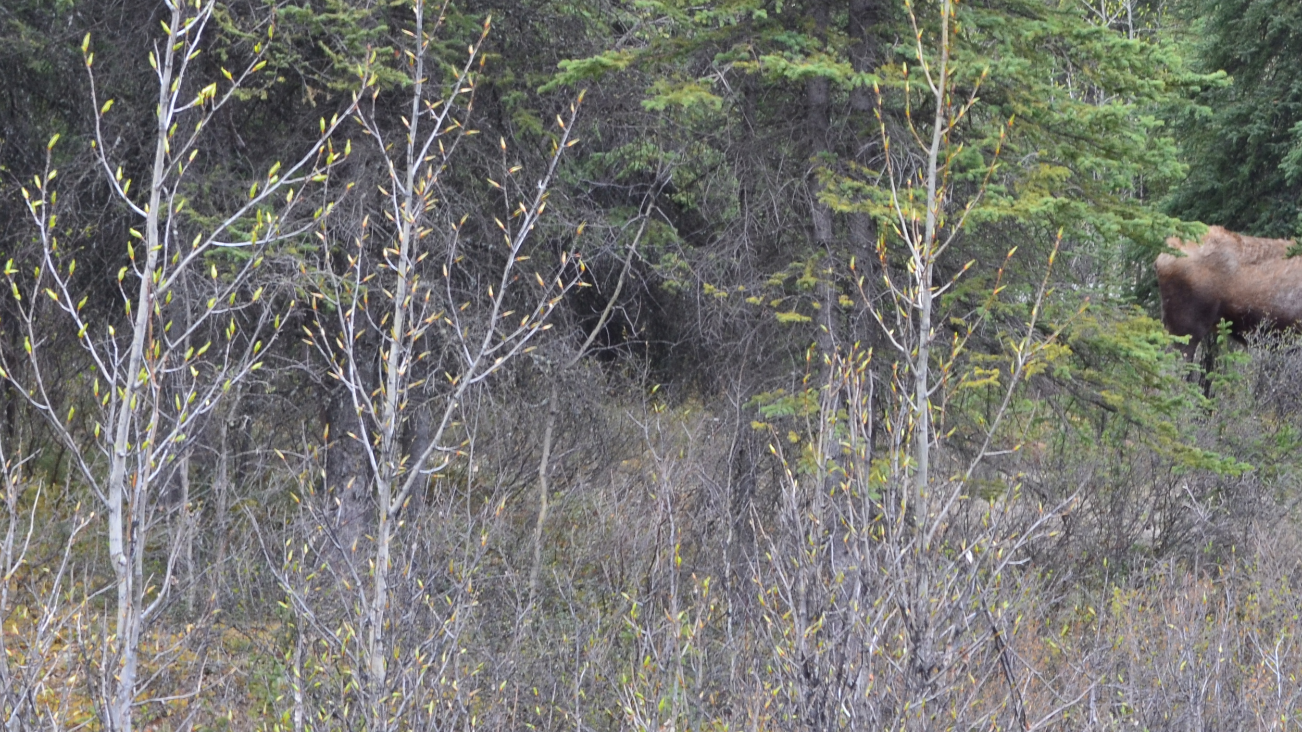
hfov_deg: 12.5
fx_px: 5870
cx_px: 1242
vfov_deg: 7.1
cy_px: 292
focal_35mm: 170
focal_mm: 55
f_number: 10
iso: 360
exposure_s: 1/60
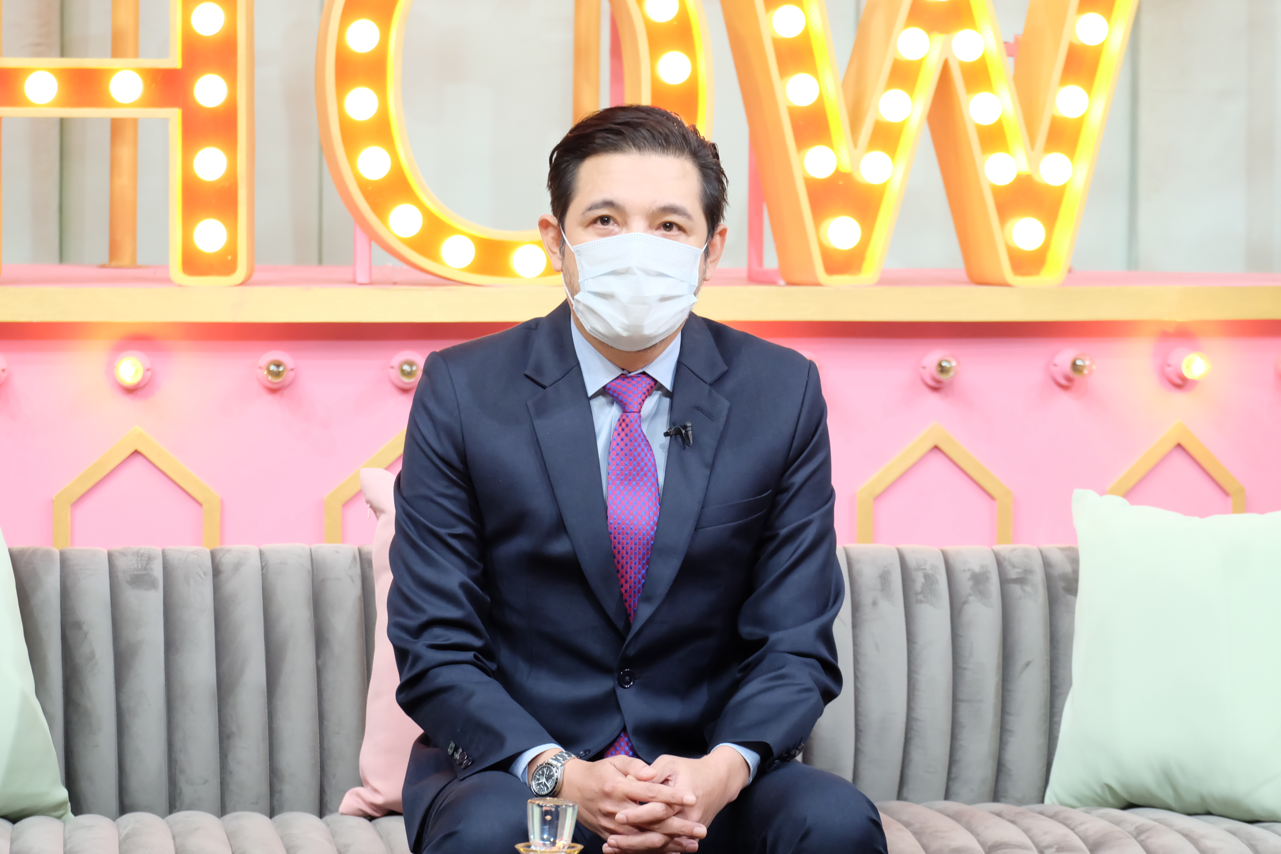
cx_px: 640
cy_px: 427
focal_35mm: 135
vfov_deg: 10.2
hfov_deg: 15.2
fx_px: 4803
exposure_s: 1/90
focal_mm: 90
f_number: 5.4
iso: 2500
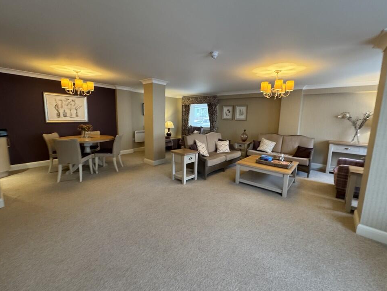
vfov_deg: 81.7
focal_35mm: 15
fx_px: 168
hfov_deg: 98.2
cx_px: 197
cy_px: 141
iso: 250
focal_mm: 2.22
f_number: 2.2
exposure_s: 1/50
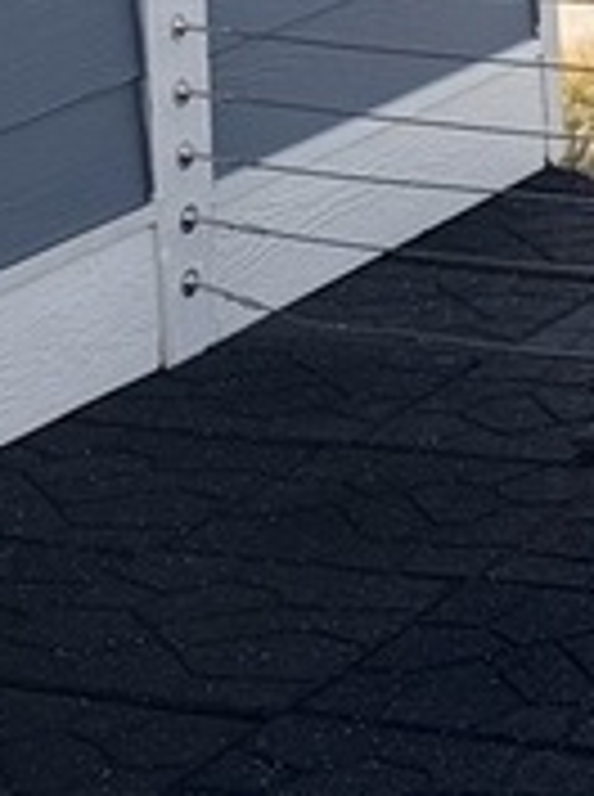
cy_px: -144
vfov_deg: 12.2
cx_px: 932
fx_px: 3651
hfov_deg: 9.0
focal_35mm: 159
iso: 50
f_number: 1.6
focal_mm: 5.96
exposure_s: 1/5348
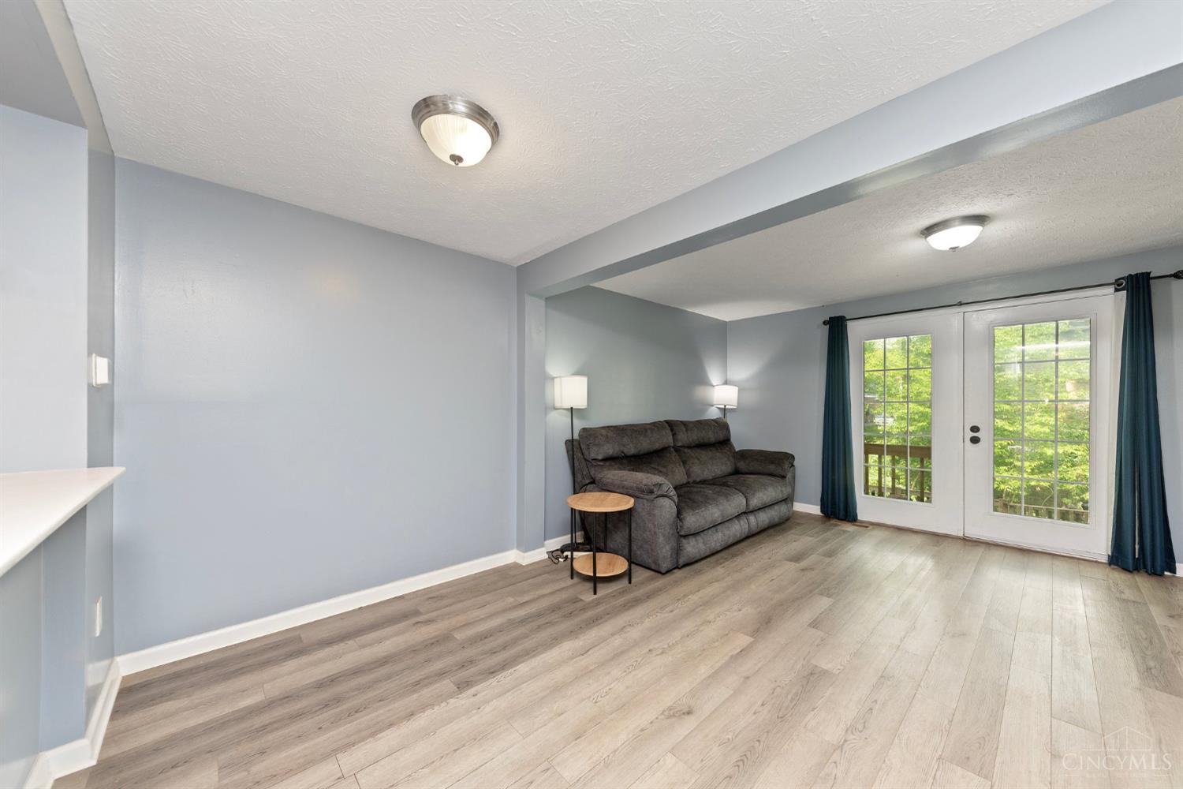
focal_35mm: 12
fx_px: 394
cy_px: 394
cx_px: 592
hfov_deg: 112.6
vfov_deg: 90.0
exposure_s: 1/25
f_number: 5.6
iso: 320
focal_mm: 12
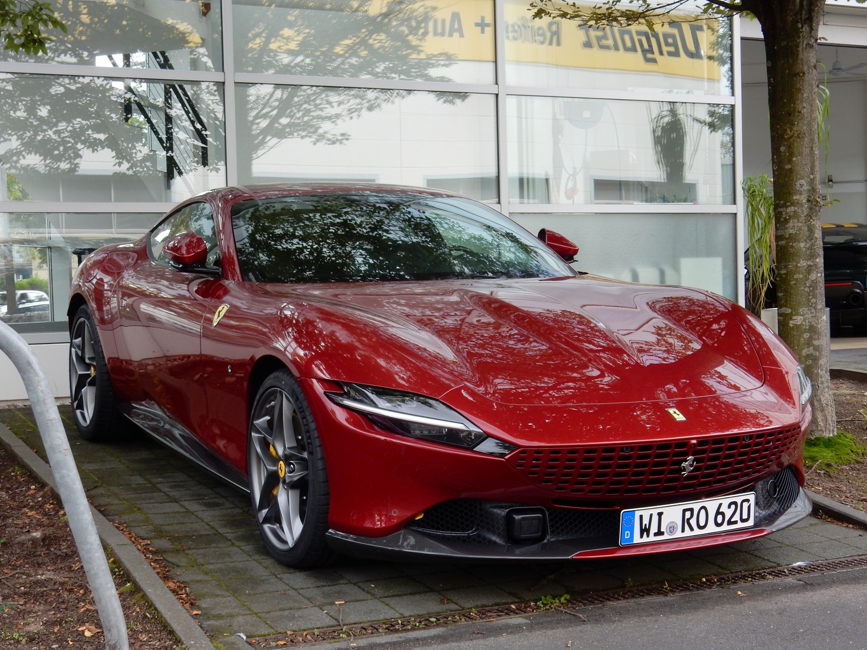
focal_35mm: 60
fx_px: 1502
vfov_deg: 24.4
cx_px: 434
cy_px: 325
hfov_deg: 32.2
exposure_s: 1/100
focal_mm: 10.7
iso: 125
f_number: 4.5
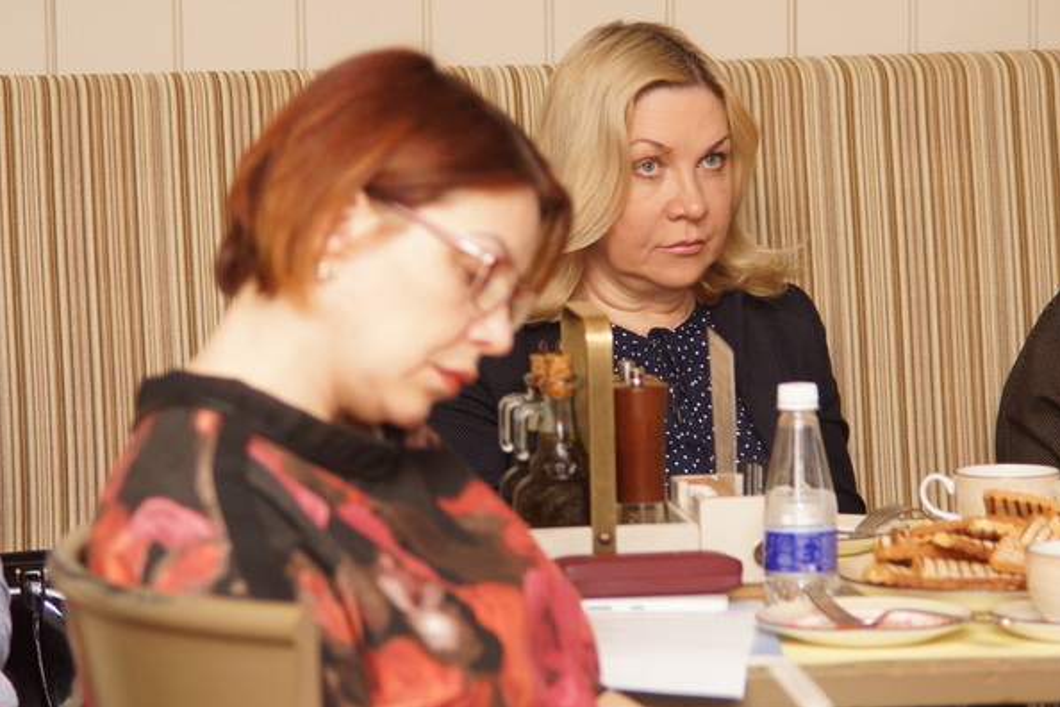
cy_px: 354
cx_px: 534
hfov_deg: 10.1
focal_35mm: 205
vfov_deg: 6.7
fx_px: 6021
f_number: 5.6
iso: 800
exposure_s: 1/60
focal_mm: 135
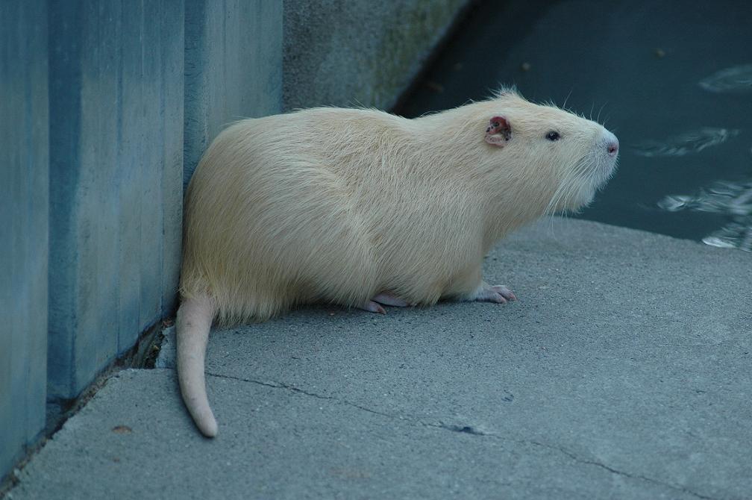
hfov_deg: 10.2
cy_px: 250
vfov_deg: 6.8
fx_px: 4226
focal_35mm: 202
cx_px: 376
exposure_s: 1/250
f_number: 4.5
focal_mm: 135
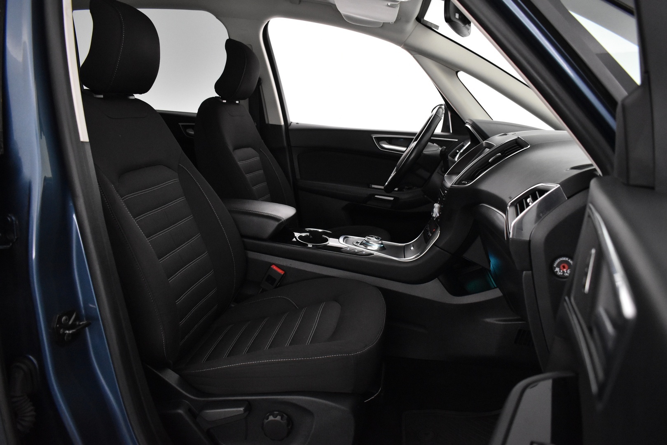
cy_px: 222
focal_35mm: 27
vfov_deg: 47.9
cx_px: 334
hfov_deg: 67.4
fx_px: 500
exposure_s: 1/60
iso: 3200
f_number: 4
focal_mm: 18
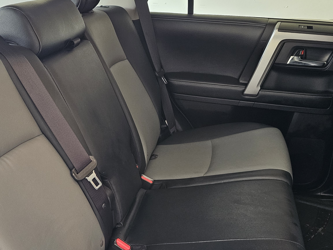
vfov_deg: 35.6
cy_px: 166
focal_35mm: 40
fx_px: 385
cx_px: 104
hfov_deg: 45.9
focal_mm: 6.3
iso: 640
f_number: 1.7
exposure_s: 1/30
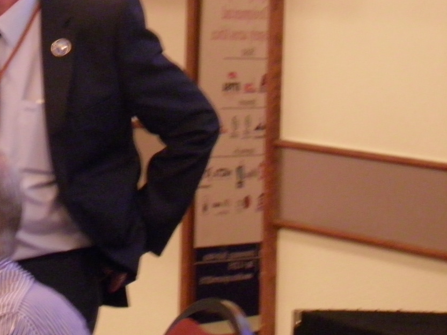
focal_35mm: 215
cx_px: 20
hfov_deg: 9.2
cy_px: 50
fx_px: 2777
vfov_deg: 6.9
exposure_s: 1/8
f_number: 4
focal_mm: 20.2
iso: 400
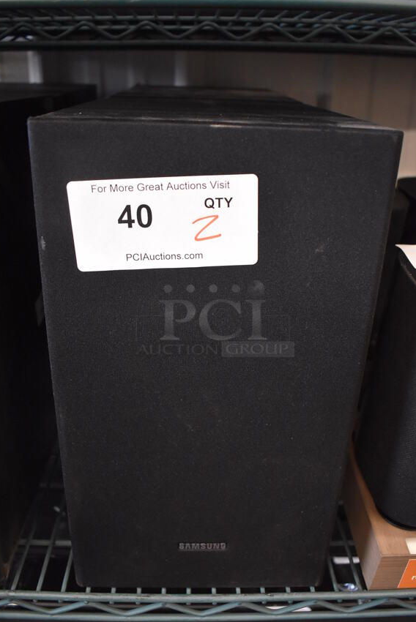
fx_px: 502
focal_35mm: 29
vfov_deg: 63.6
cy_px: 319
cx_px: 213
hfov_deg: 45.0
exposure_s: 1/125
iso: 2800
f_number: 3.5
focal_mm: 18
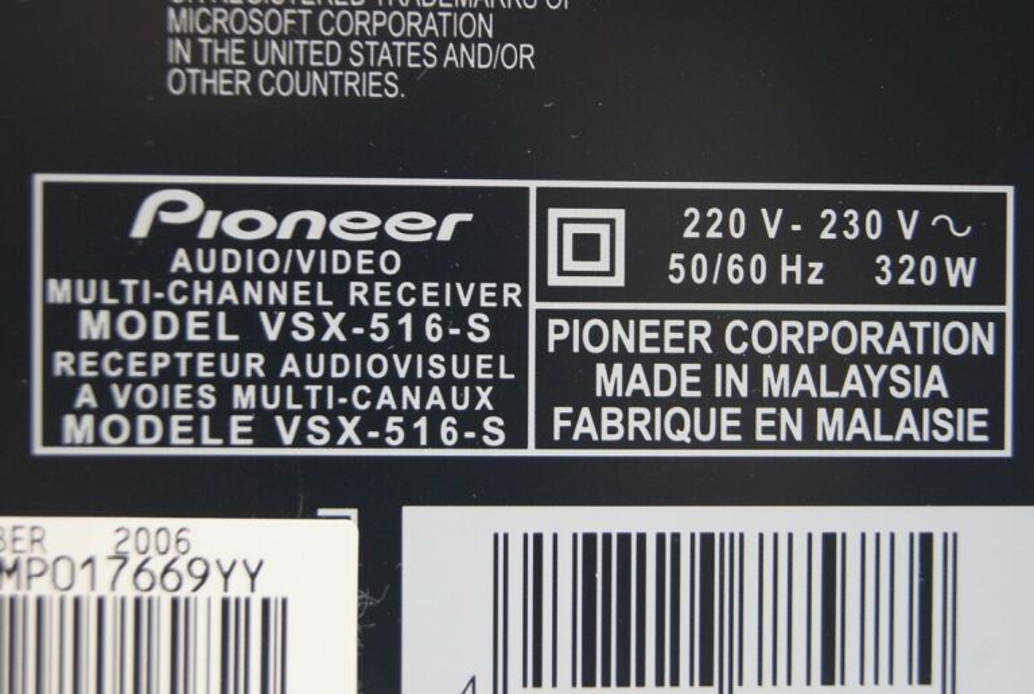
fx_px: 2374
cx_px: 517
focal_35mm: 82
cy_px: 347
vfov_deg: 16.6
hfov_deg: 24.6
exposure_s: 1/20
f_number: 5.6
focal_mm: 55
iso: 400
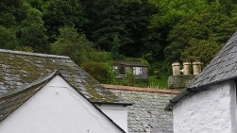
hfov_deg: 21.6
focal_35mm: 99
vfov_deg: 11.7
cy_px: 192
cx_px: 132
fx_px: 622
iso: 100
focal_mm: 7.8
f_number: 5.6
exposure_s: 1/180
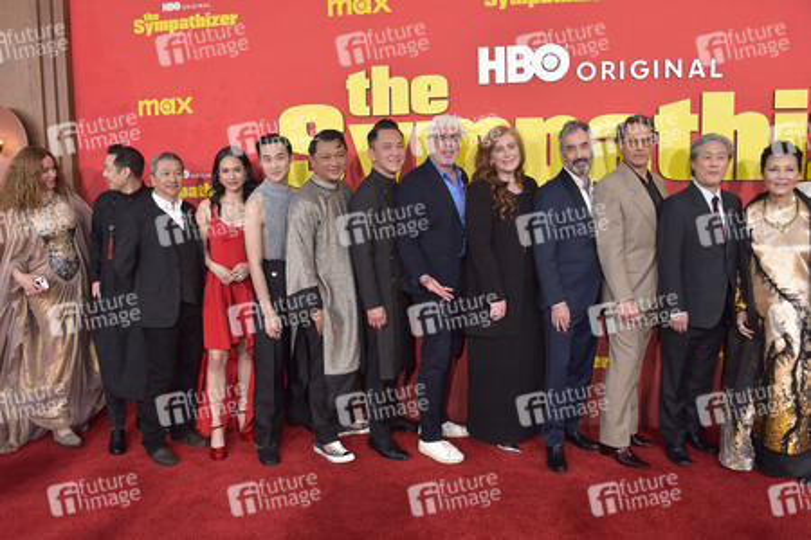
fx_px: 631
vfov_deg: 46.4
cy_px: 270
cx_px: 406
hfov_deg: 65.5
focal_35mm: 28
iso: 1250
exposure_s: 1/1250
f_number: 6.3
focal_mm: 28
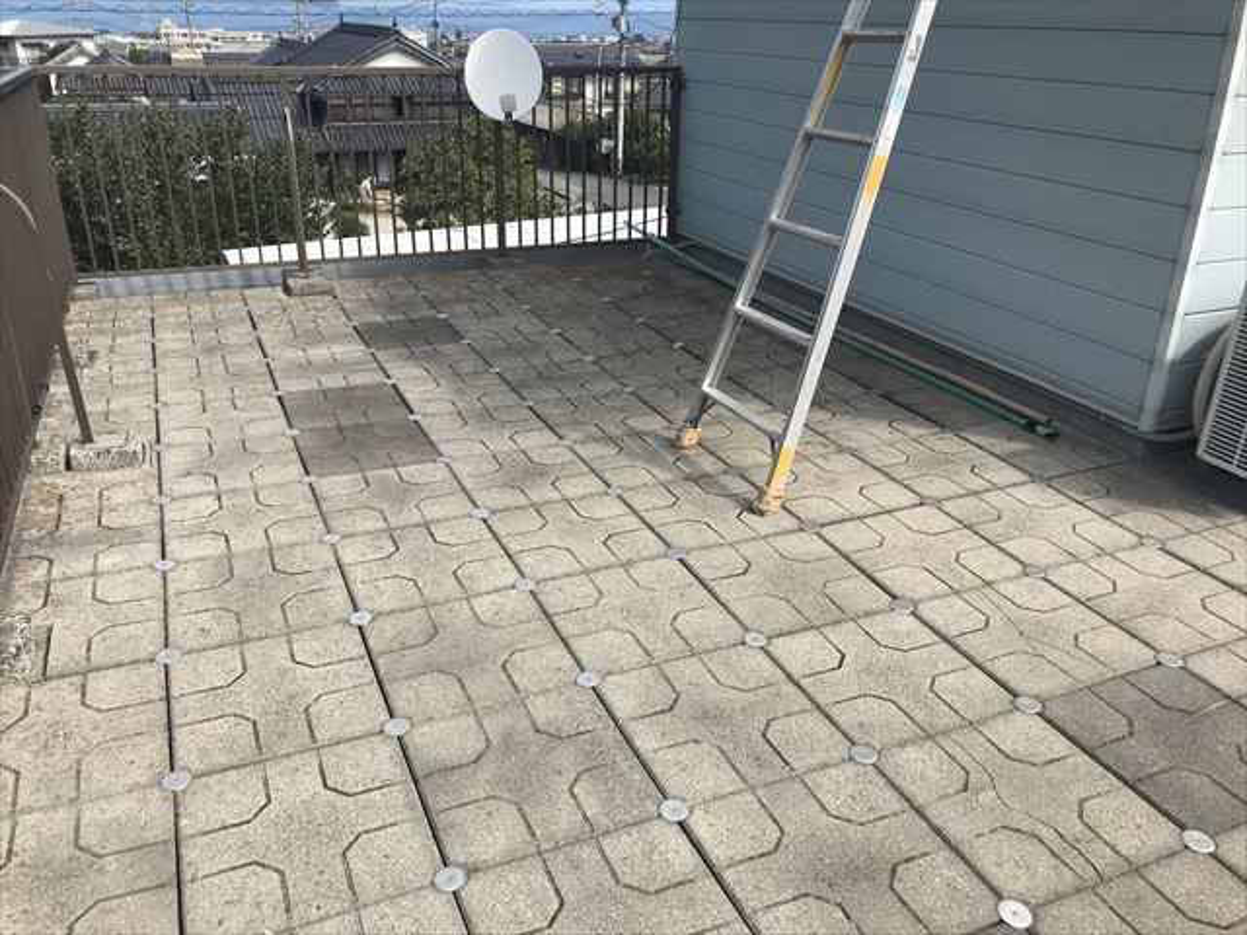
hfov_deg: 63.4
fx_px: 1009
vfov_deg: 49.7
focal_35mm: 28
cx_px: 624
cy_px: 468
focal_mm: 3.99
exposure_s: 1/1650
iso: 20
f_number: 1.8
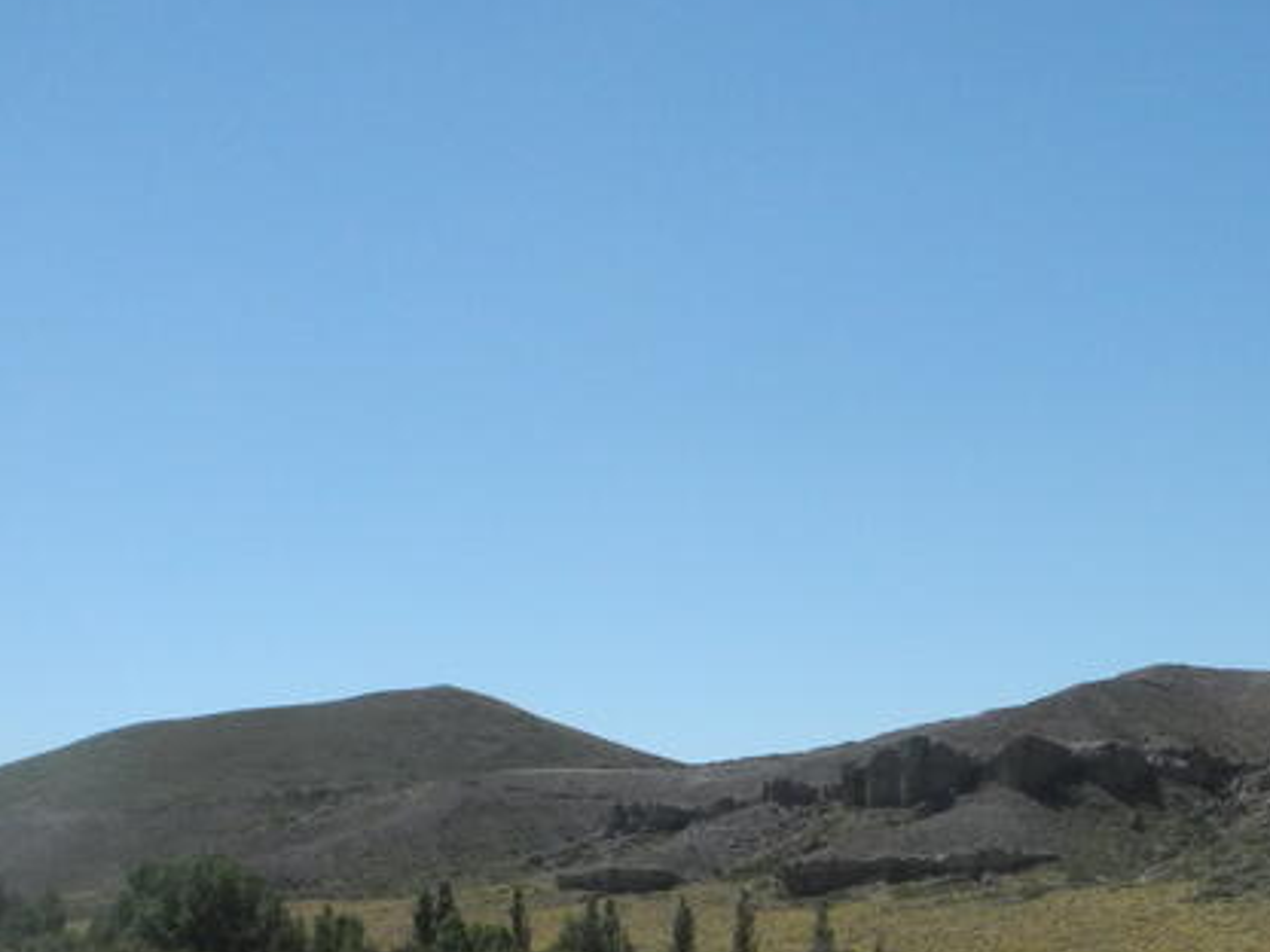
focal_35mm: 69
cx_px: 1243
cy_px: 1074
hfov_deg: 26.8
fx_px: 2531
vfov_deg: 20.2
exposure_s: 1/2000
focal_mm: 6
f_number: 6.3
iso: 400
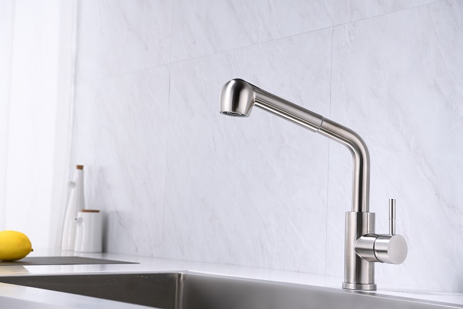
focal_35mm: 70
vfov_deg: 19.5
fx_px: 900
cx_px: 232
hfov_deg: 28.8
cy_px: 154
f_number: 10
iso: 100
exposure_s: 1/100
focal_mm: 70
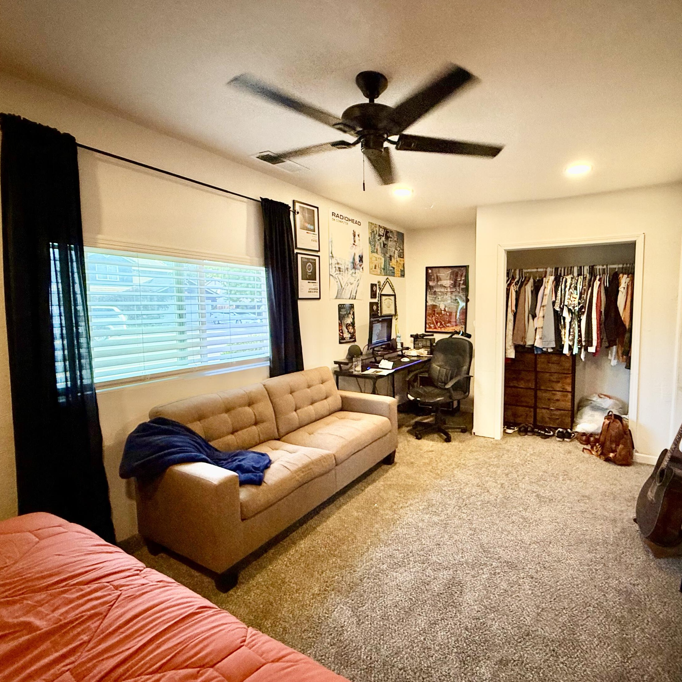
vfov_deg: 84.0
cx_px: 410
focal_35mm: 17
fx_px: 379
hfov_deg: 82.9
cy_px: 334
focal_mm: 2.22
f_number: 2.2
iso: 200
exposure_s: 1/120
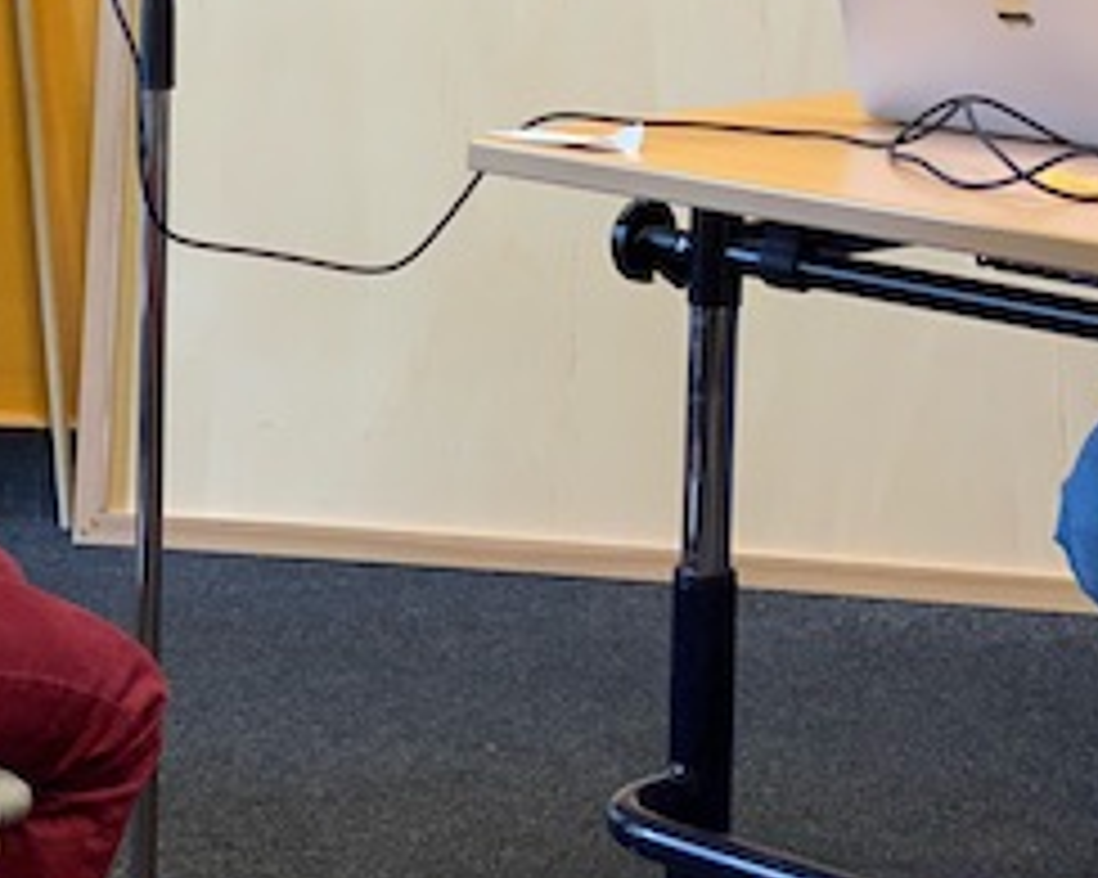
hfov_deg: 15.4
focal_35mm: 125
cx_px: 382
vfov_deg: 12.1
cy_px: -131
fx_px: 4060
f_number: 2
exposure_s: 1/50
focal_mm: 6
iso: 125
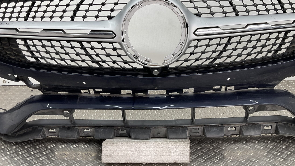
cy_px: 71
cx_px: 155
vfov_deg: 32.0
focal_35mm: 37
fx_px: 289
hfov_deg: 54.0
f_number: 1.8
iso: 25
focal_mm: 3
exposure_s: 1/120
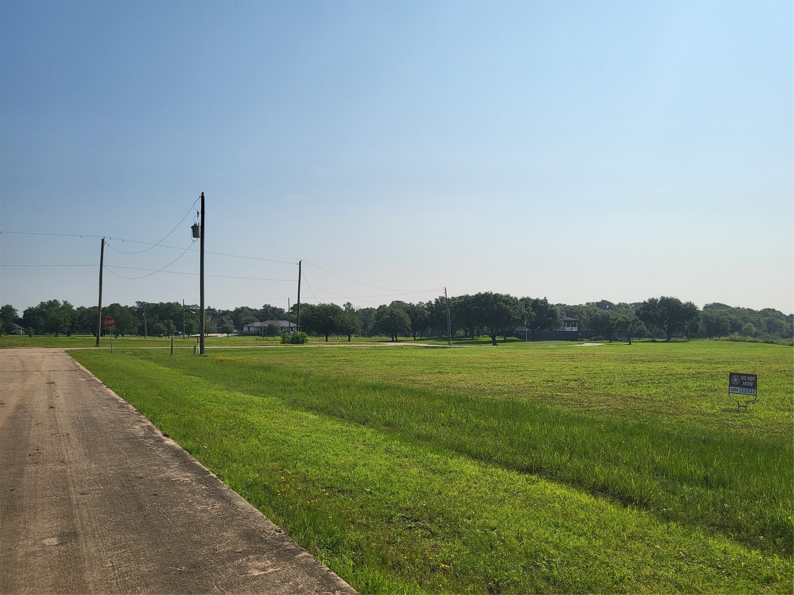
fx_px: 596
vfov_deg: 53.1
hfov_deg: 67.3
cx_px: 397
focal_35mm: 26
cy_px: 298
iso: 50
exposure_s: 1/8279
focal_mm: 4.25
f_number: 1.8
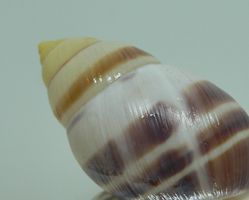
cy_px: 127
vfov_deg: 25.7
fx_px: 435
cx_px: 148
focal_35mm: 59
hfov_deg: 31.9
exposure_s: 1/60
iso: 150
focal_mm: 4.6
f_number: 2.8
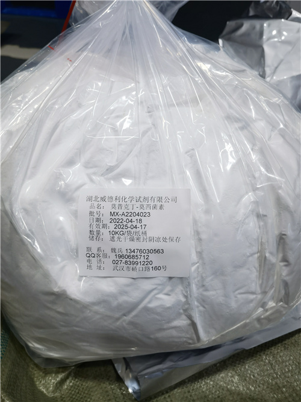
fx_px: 348
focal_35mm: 30
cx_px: 150
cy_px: 201
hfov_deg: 46.8
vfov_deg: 59.9
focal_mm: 6.67
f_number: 1.9
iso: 100
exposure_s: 1/50
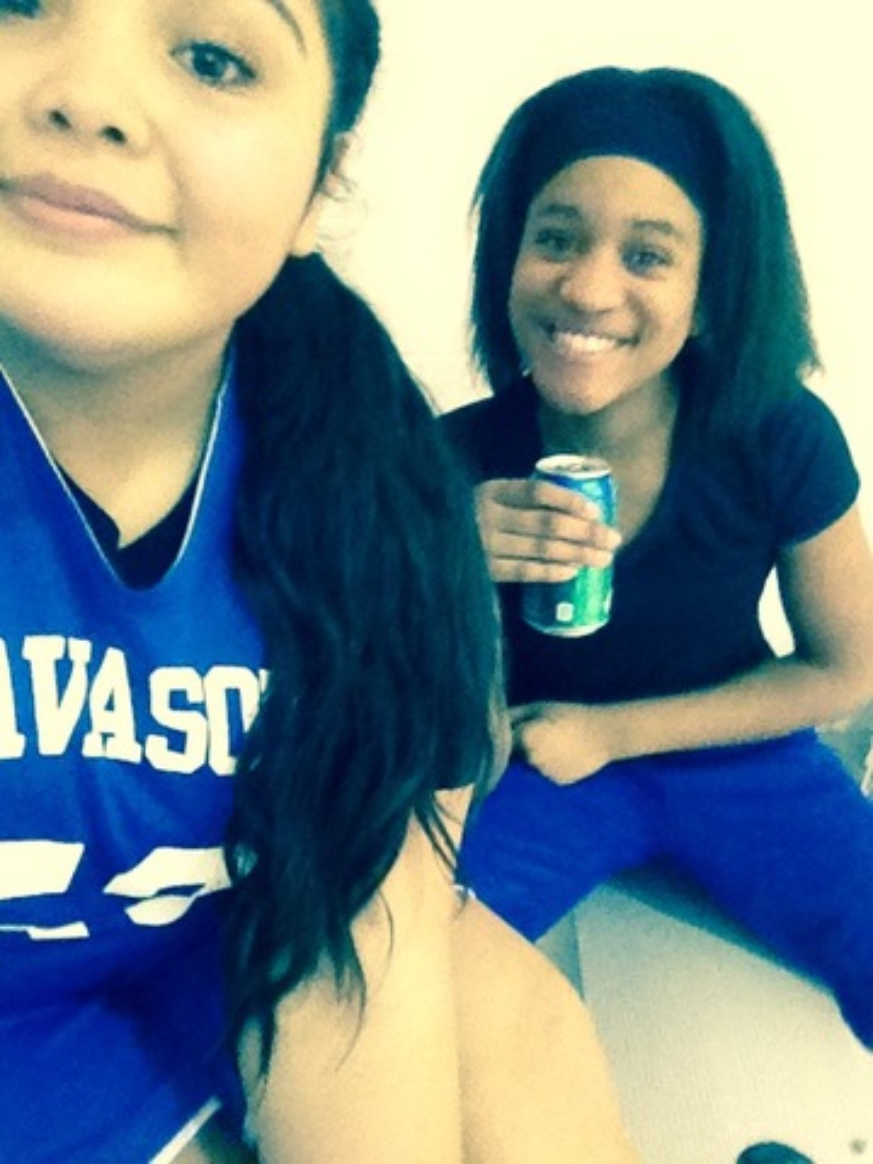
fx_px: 1177
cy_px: 582
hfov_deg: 40.7
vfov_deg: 52.6
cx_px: 436
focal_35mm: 35
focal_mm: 1.85
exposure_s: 1/30
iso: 1000
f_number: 2.4
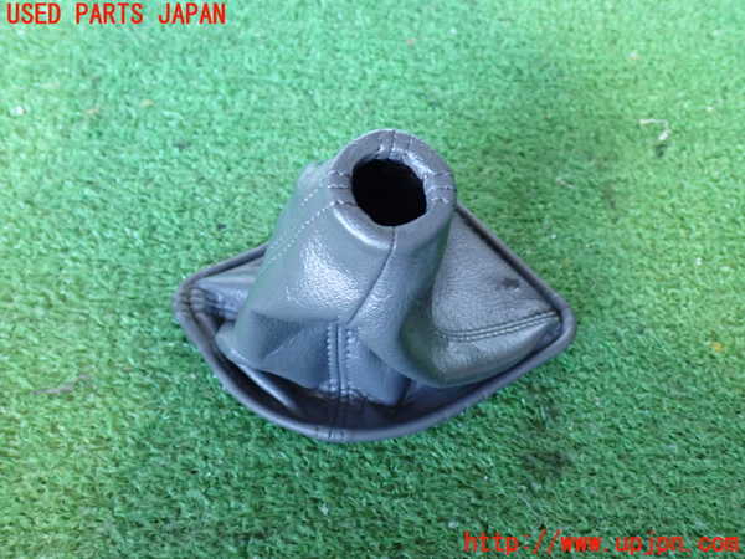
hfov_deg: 51.4
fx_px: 775
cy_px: 280
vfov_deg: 39.7
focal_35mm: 36
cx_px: 372
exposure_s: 1/40
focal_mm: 6.37
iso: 640
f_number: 2.5
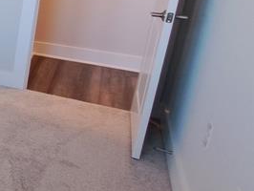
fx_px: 367
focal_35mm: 50
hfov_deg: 20.8
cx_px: -229
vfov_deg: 28.4
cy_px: 32
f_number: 2.2
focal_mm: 1.74
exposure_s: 1/40
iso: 125
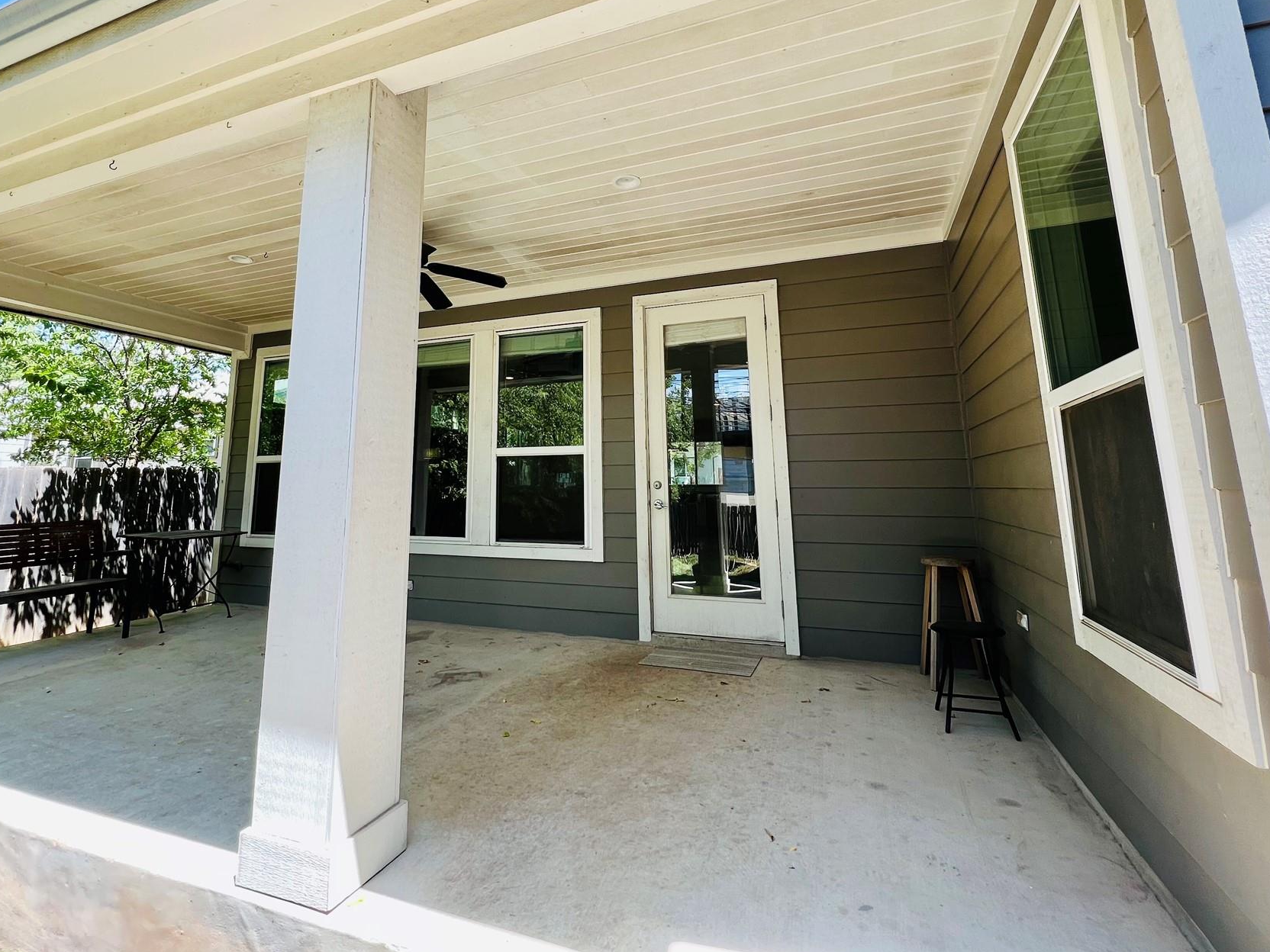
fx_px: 587
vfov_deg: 77.1
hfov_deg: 94.3
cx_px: 590
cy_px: 375
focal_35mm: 16
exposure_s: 1/226
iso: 32
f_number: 1.8
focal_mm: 1.57
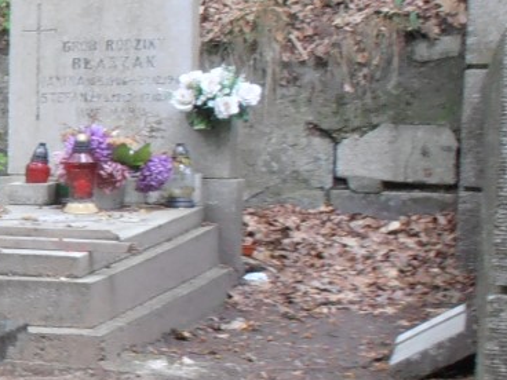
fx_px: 1377
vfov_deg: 15.7
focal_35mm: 94
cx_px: -328
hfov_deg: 17.8
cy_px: 204
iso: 100
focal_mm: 4.2
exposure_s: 1/30
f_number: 3
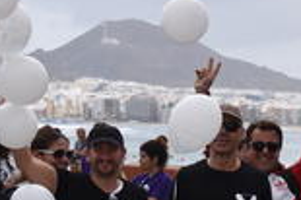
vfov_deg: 5.9
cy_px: 142
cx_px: 249
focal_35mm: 232
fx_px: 1938
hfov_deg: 8.9
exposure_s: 1/200
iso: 100
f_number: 7.1
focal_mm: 40
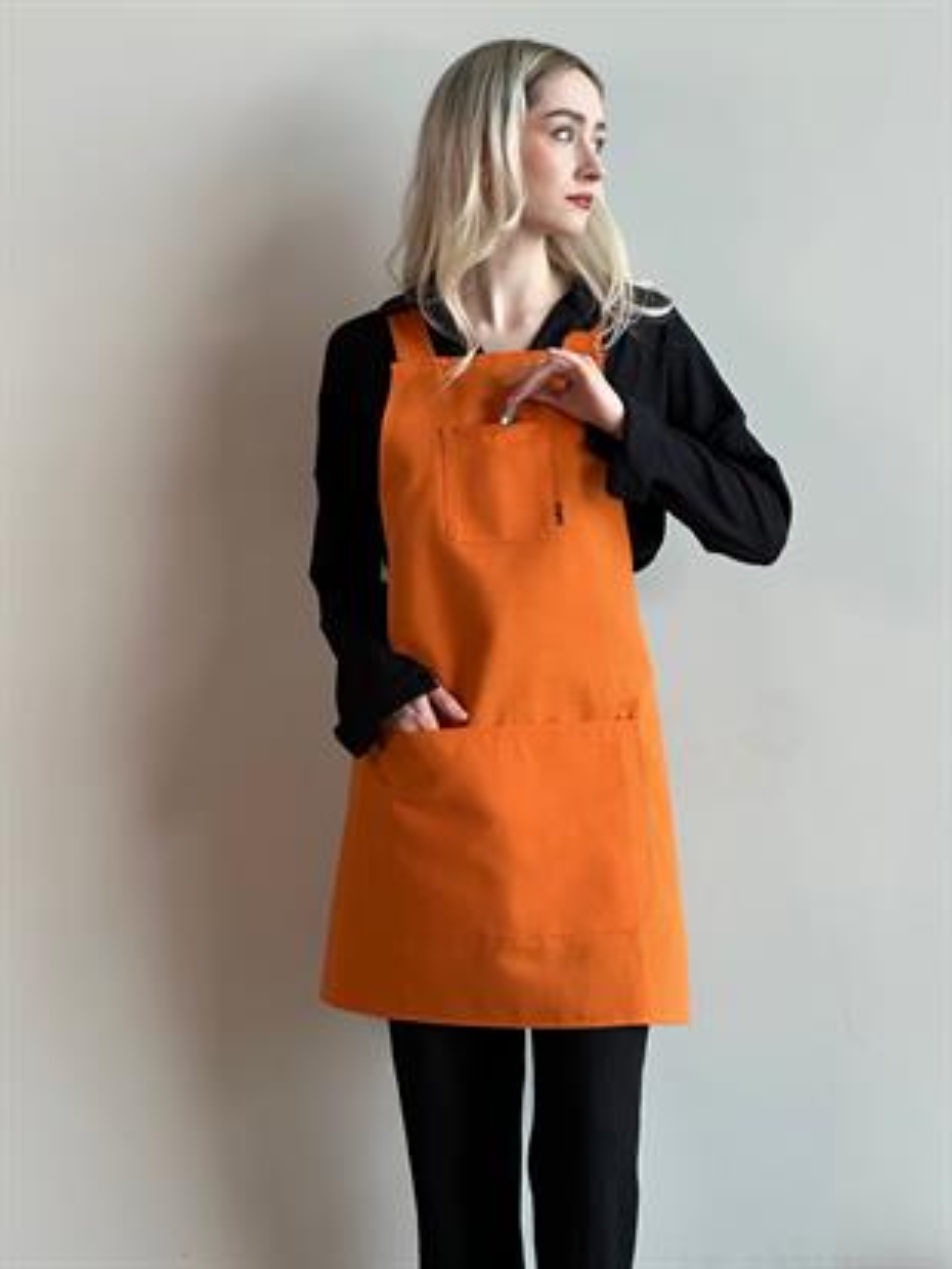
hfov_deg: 19.1
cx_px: 476
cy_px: 634
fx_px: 2822
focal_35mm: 77
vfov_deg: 25.3
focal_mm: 9
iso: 160
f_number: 2.8
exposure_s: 1/100
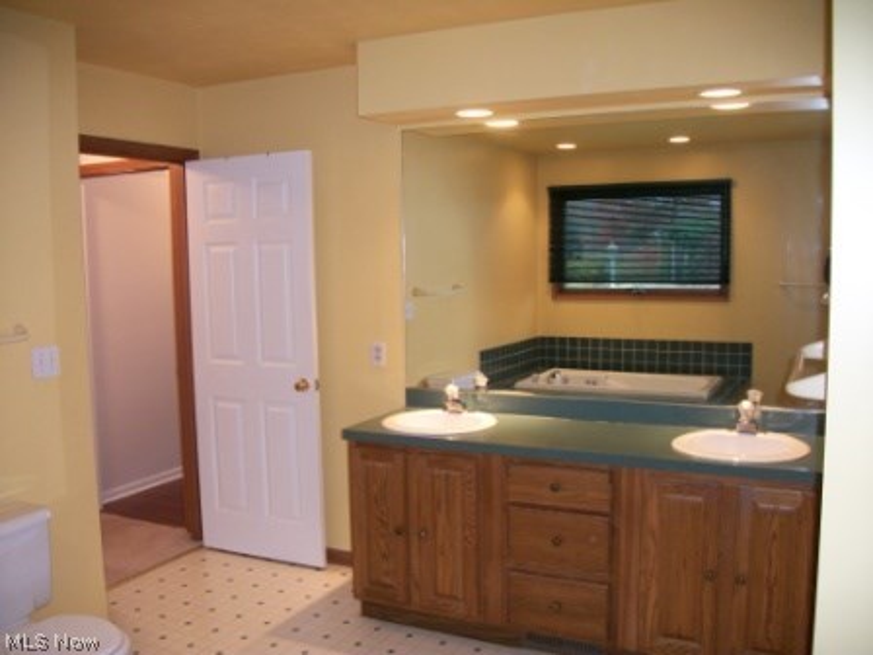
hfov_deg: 56.8
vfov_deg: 44.2
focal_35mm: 32
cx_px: 436
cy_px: 328
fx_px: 807
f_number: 2.9
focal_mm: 5.7
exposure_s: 1/30
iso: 160
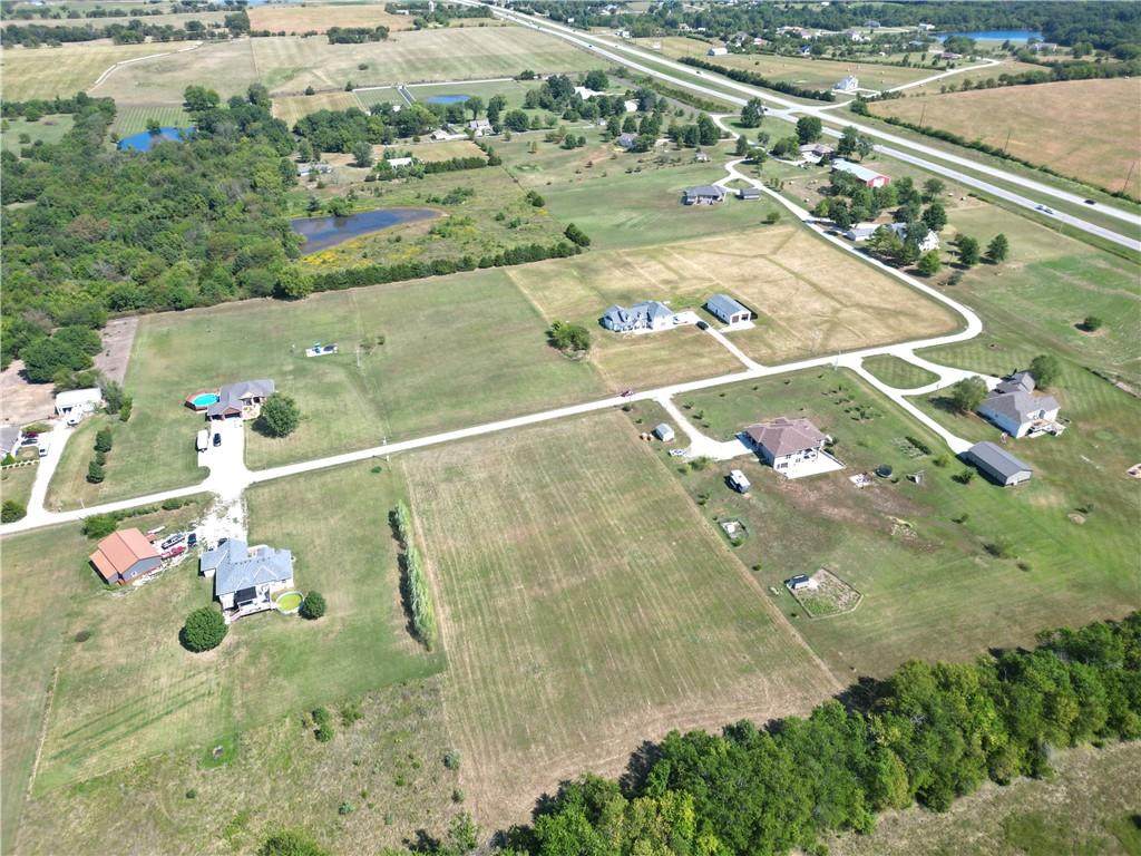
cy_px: 428
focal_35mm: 24
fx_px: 791
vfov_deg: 56.8
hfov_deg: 71.6
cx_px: 570
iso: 100
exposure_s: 1/1600
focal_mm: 6.72
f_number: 1.7
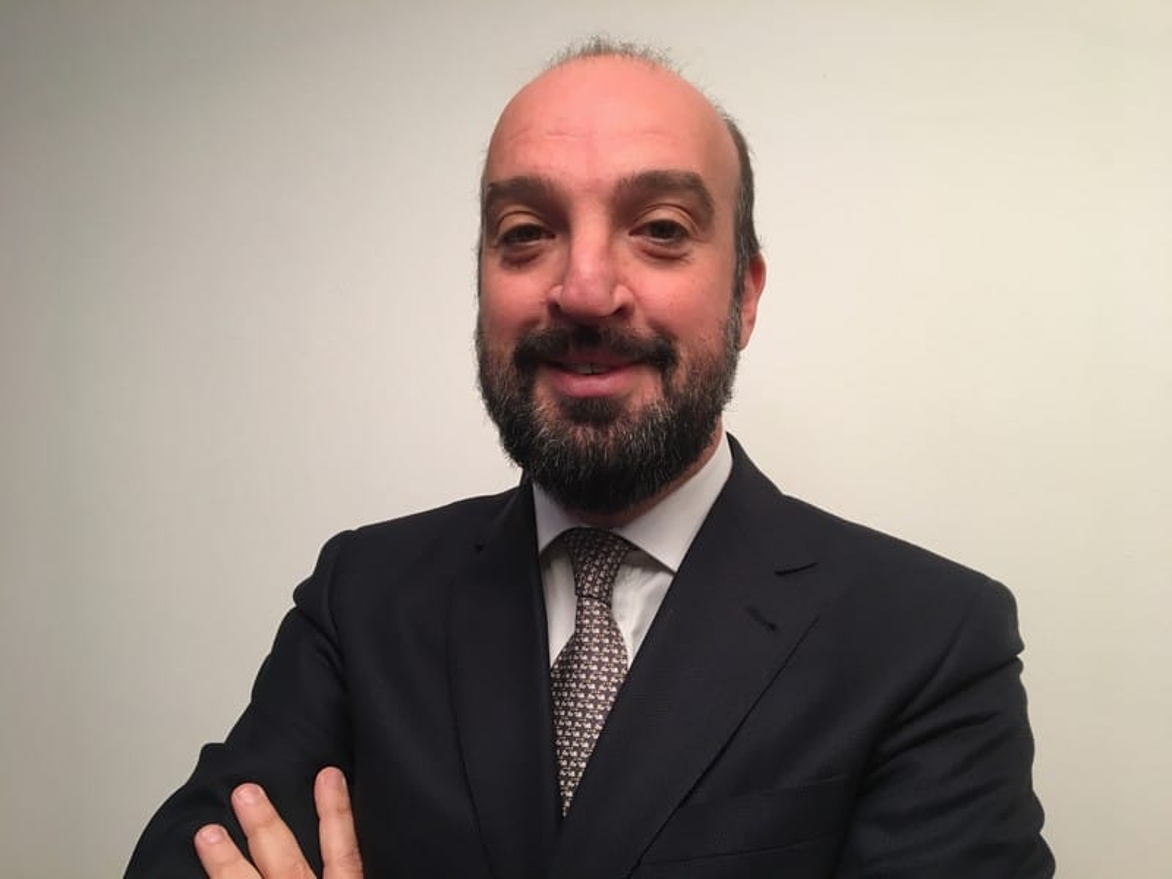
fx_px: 982
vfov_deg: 48.2
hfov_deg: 61.7
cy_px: 440
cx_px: 586
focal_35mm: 29
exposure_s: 1/33
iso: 80
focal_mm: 4.15
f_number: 2.2
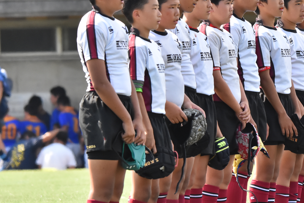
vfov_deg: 1.9
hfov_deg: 2.9
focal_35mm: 712
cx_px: 263
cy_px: 83
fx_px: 6016
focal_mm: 250
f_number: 6
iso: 1600
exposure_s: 1/2000
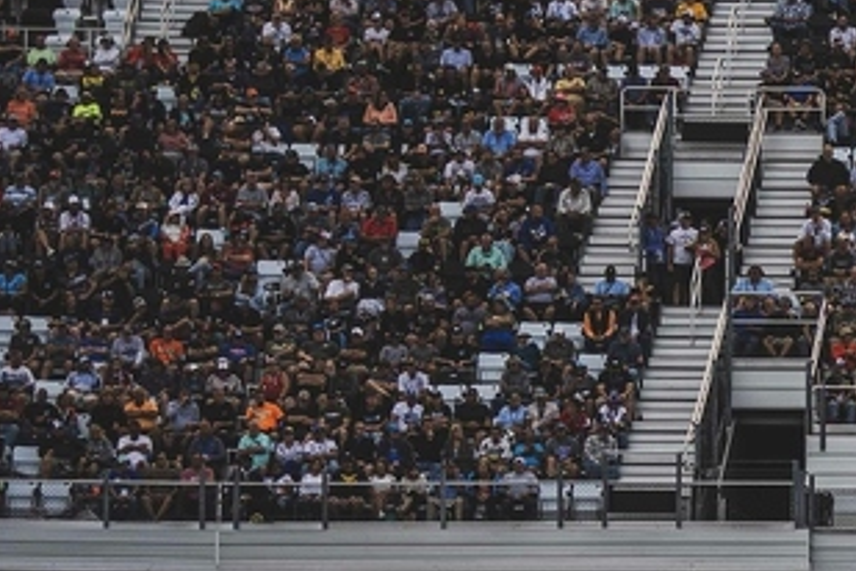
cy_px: 1051
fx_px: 6586
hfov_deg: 7.2
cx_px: 1687
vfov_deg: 4.9
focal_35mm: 277
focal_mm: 70
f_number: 2.8
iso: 160
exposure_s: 1/400
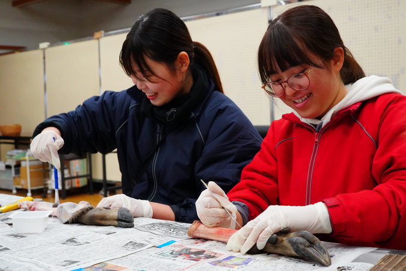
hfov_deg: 39.6
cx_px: 203
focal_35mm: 50
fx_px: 564
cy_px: 136
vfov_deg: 27.0
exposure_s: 1/400
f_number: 8
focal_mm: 50
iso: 10000
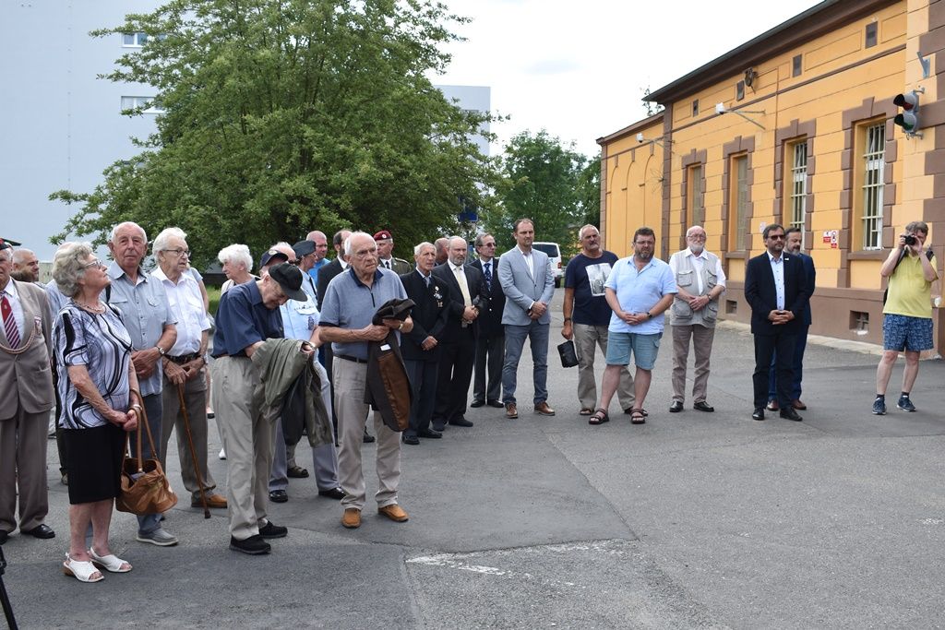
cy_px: 315
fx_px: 984
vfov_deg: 35.5
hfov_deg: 51.3
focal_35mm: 38
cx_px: 472
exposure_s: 1/160
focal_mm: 25
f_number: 6.3
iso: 100
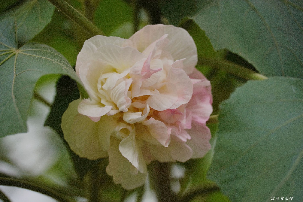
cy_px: 101
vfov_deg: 6.9
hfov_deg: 10.3
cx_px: 152
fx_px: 1683
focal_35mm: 200
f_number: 5.6
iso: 100
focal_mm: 200
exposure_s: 1/160
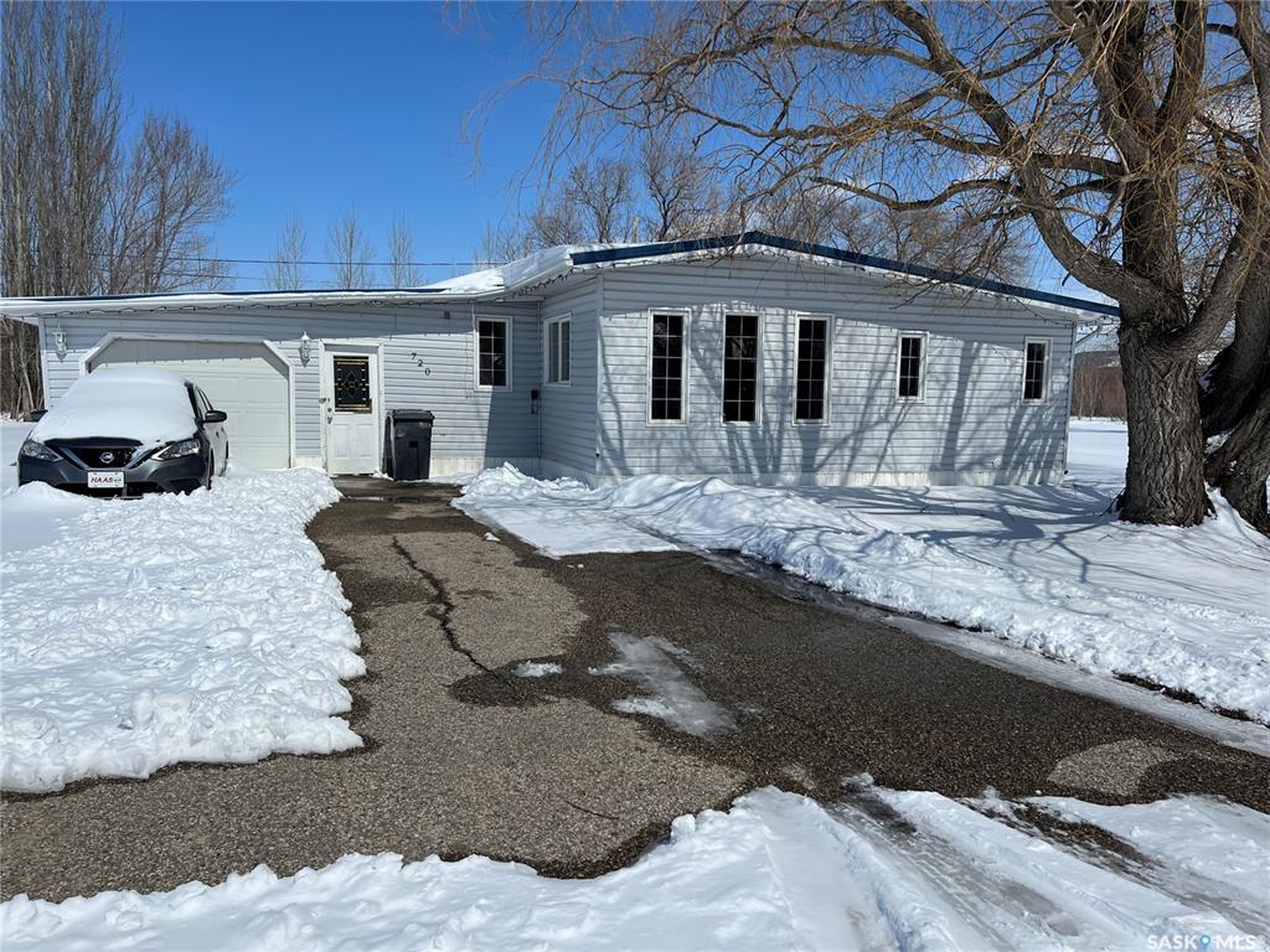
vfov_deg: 53.1
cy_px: 476
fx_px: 954
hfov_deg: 67.3
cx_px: 635
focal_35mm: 26
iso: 50
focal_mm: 5.7
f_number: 1.5
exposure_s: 1/16393
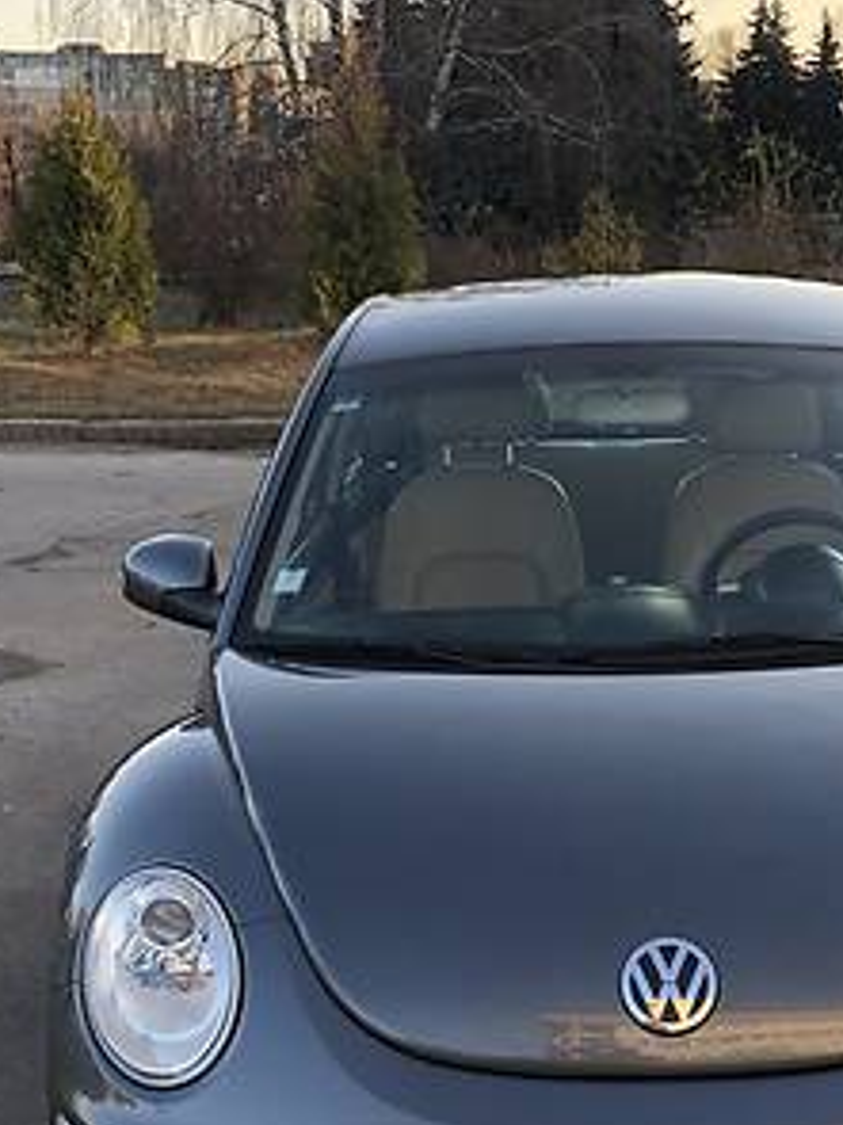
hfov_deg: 25.5
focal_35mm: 57
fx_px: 1852
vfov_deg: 33.8
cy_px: 587
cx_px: 587
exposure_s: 1/314
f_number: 1.8
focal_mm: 4
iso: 20
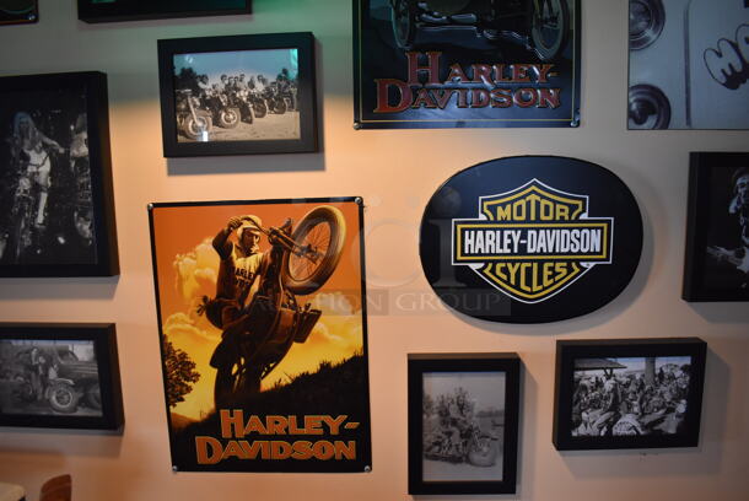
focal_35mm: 27
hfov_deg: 67.3
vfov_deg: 48.0
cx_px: 374
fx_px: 562
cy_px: 250
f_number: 3.5
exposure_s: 1/125
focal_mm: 18
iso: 1600
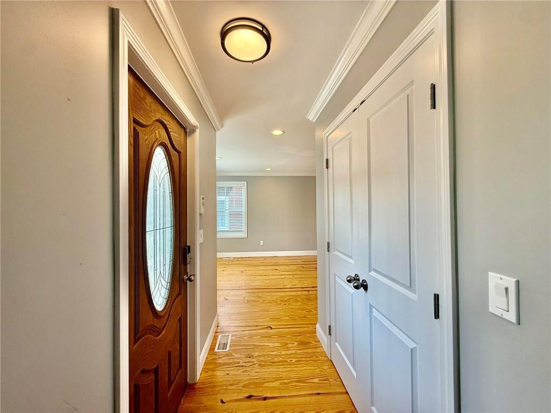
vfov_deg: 85.7
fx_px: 223
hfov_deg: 102.1
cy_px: 206
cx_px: 276
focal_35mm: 14
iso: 50
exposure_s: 1/120
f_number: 2.2
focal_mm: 2.22
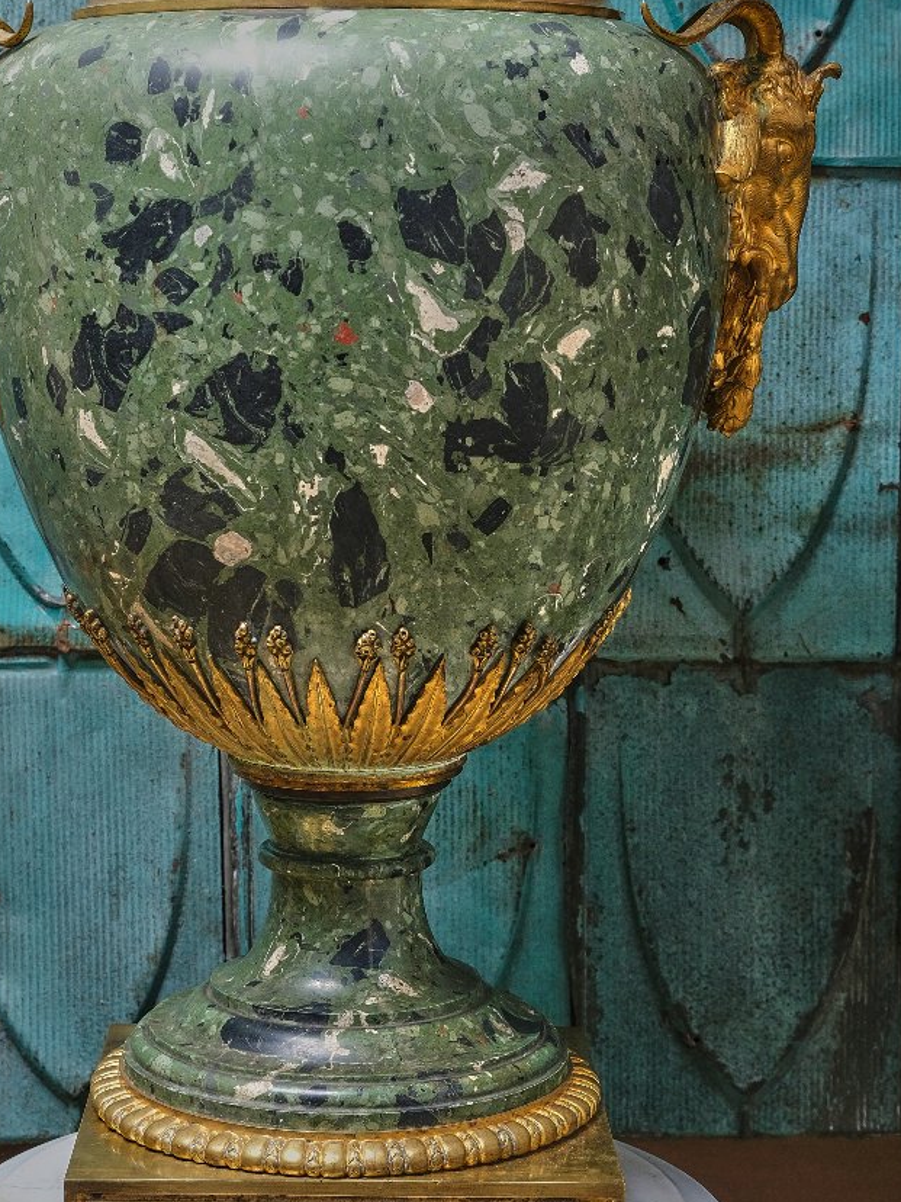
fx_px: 2707
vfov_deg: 25.0
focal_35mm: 78
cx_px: 358
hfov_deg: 18.9
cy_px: 479
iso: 800
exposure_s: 1/250
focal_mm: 37.6
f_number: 7.1
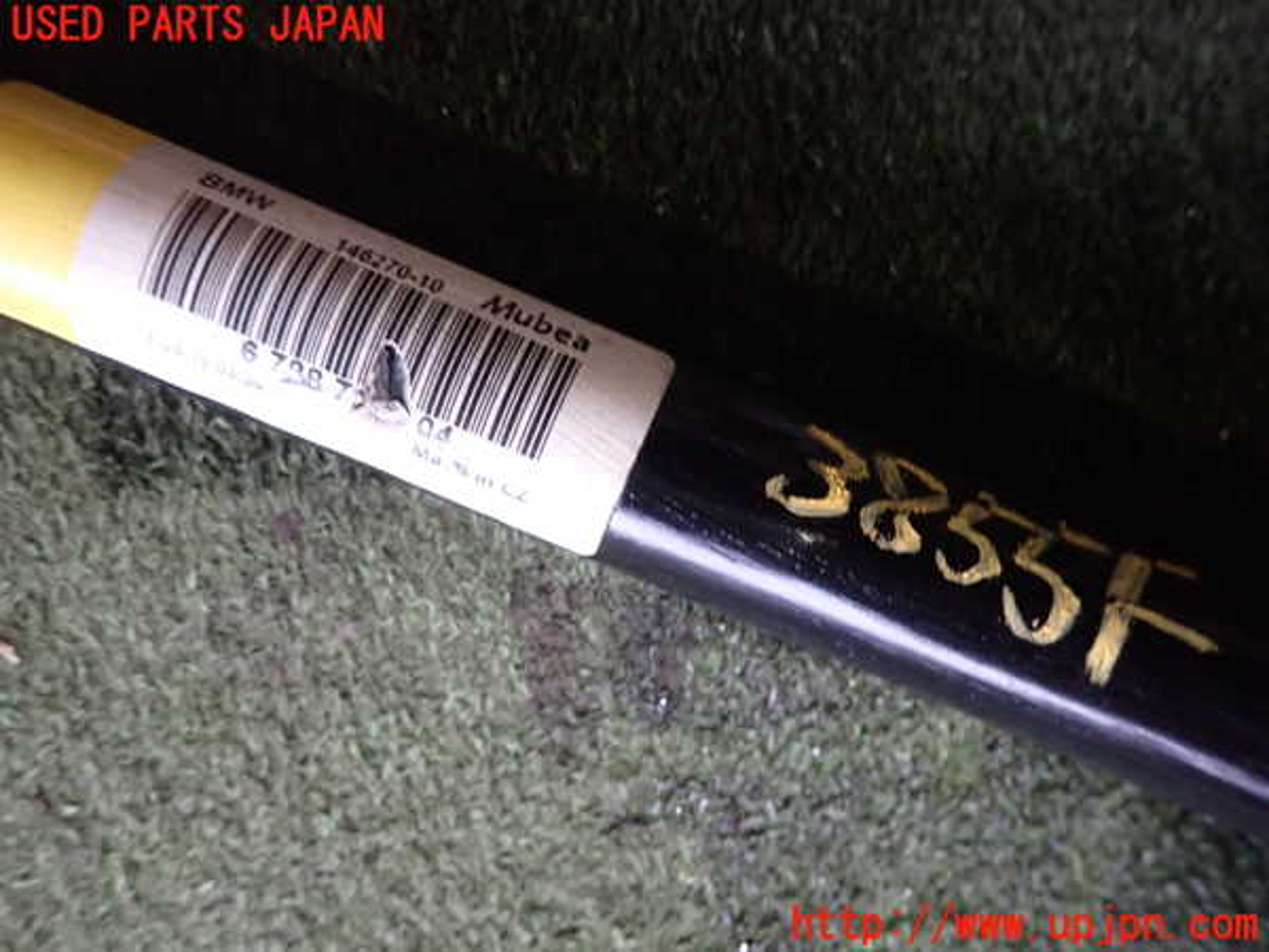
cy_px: 476
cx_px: 634
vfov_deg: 54.9
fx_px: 916
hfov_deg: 69.4
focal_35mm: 25
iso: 500
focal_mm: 4.5
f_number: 2
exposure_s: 1/30
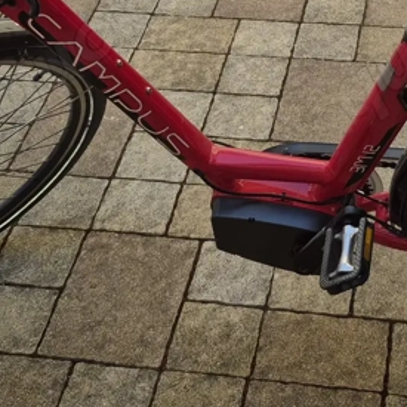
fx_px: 984
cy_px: 28
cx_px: 315
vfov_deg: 22.7
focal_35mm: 74
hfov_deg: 23.1
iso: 25
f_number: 1.8
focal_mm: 5.4
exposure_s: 1/552
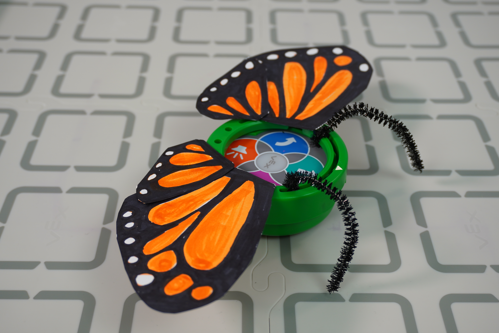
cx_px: 262
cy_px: 170
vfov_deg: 28.9
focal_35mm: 47
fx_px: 645
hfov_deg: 42.3
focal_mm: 29
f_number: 4.5
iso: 160
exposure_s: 1/50
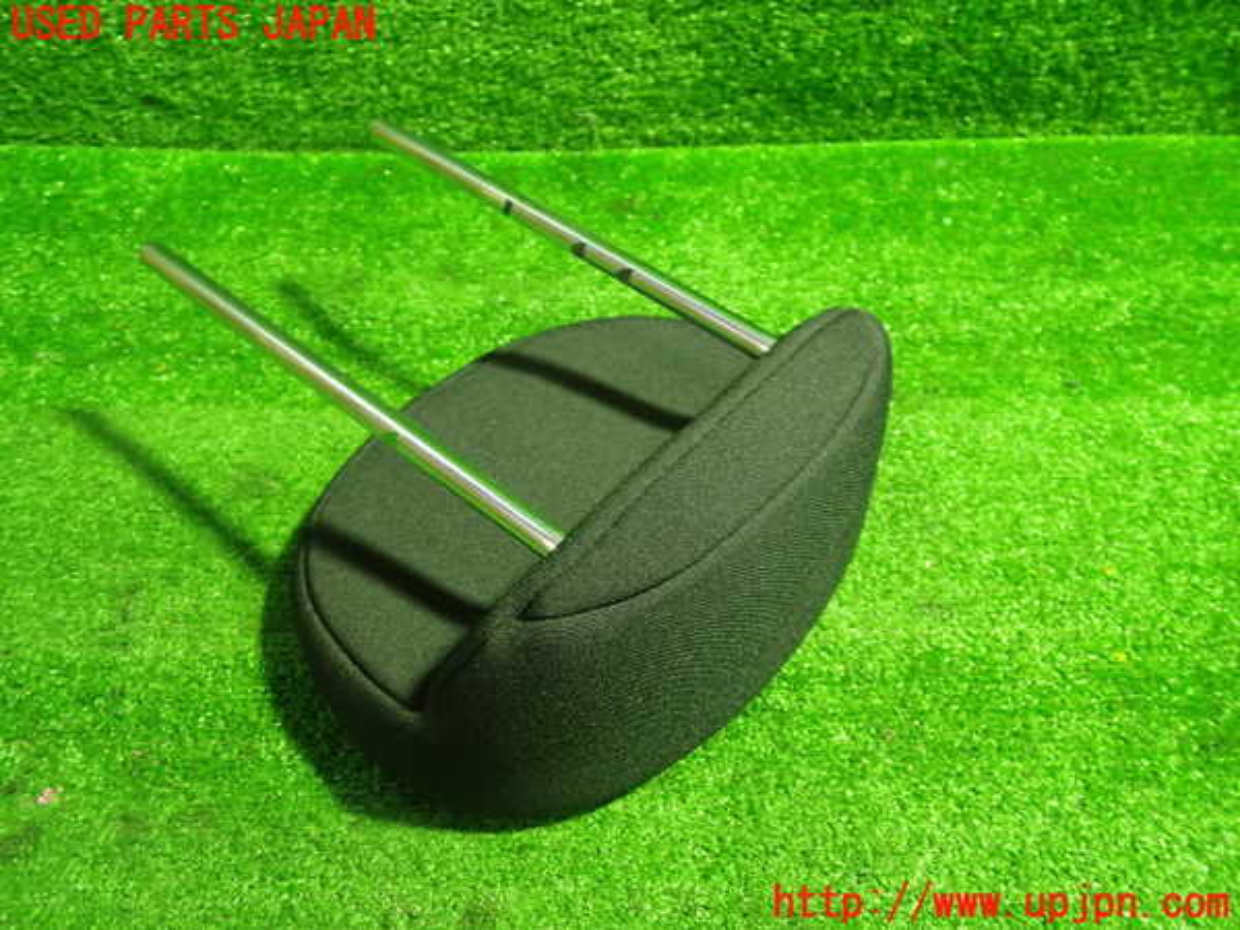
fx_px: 1075
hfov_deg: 60.0
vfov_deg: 46.8
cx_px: 620
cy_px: 465
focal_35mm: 30
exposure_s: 1/30
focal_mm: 5.4
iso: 500
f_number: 2.3
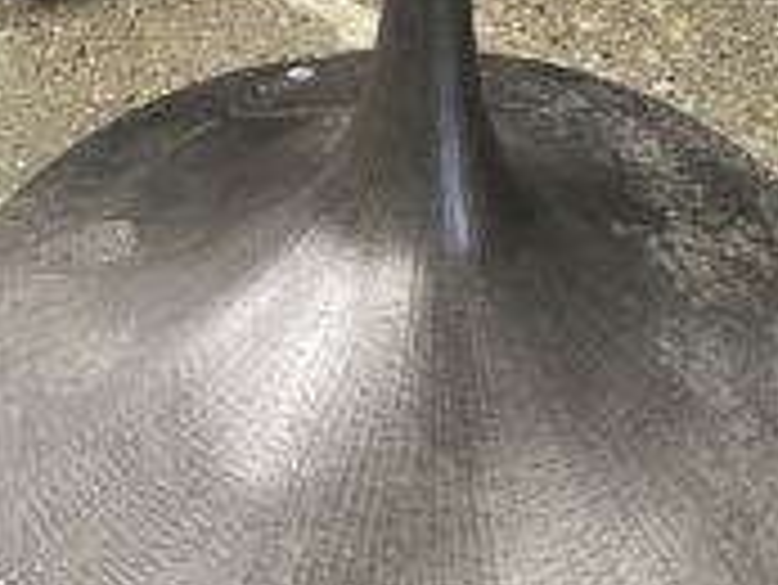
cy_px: 65
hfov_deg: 26.0
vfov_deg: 19.3
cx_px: 400
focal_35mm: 75
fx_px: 1687
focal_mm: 4.25
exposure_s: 1/40
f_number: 1.8
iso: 400
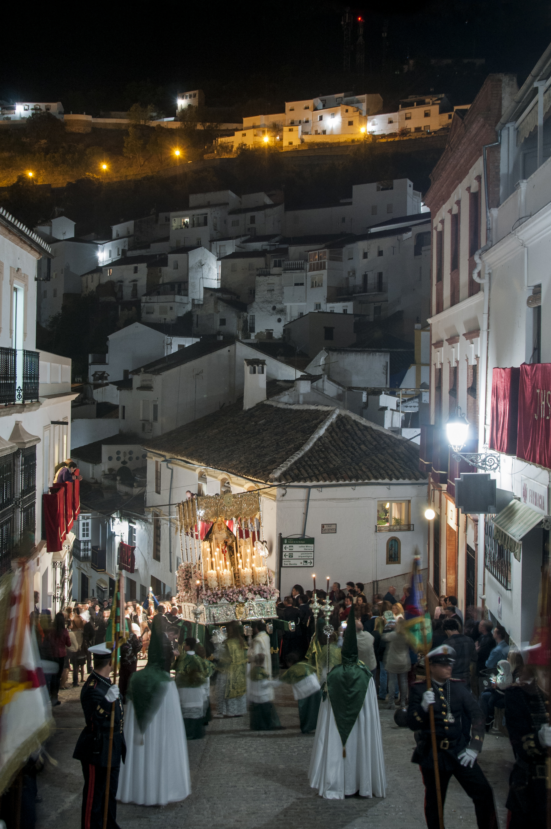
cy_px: 358
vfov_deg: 47.3
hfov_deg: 32.5
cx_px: 250
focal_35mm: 41
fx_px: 944
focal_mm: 24
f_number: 8
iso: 400
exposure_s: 2
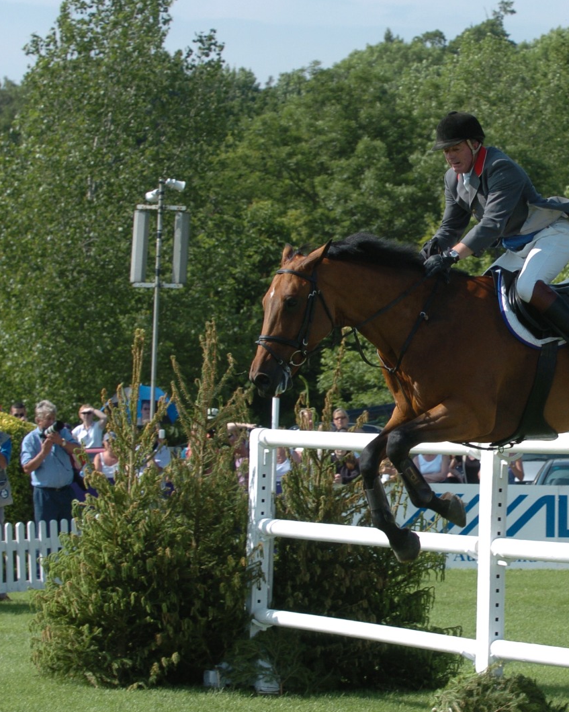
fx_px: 3642
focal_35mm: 173
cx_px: 523
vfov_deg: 11.2
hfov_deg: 8.9
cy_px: 359
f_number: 5.6
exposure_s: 1/640
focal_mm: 80
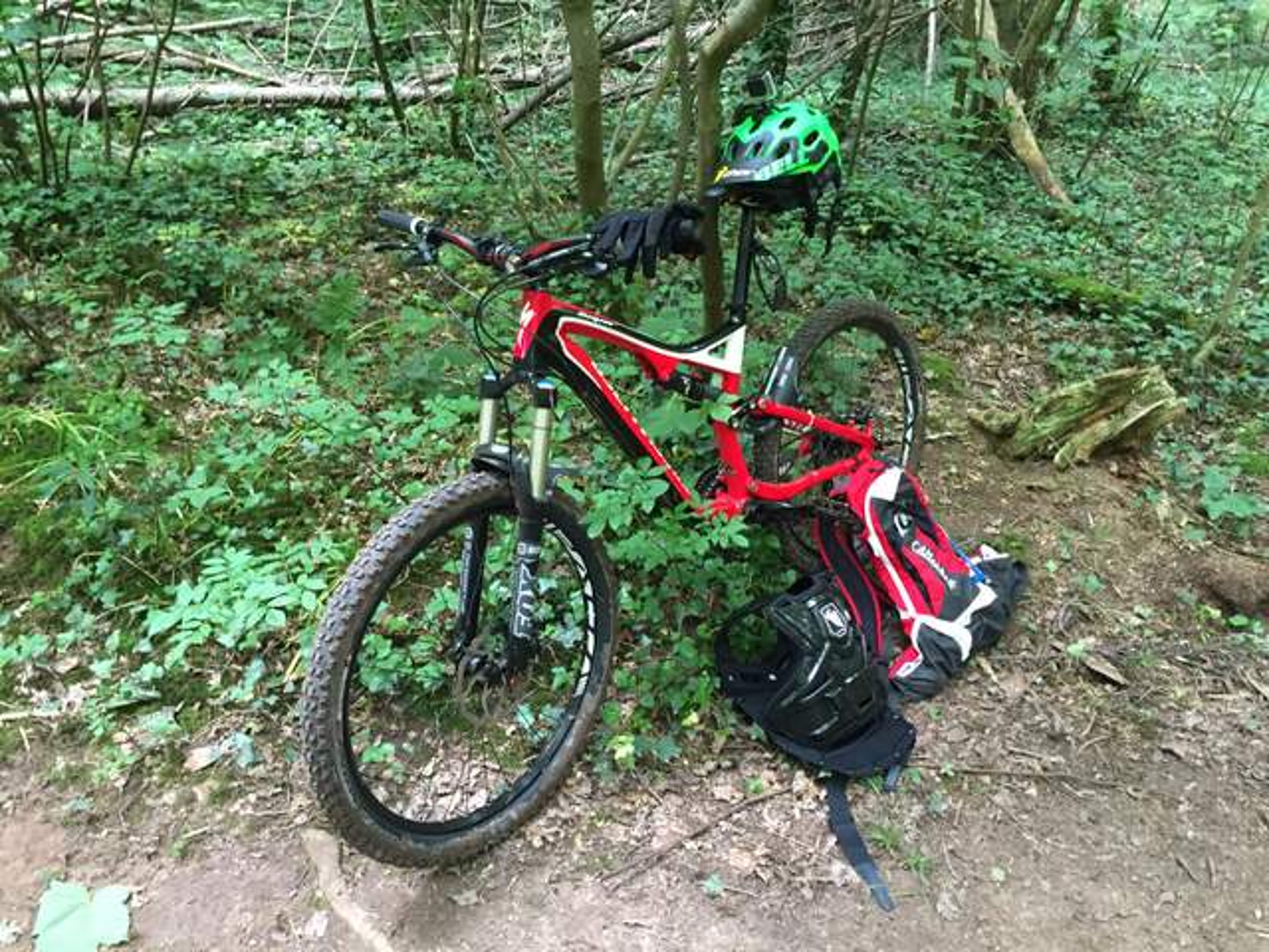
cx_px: 634
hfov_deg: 61.7
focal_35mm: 29
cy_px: 476
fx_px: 1063
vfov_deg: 48.2
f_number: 2.2
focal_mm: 4.15
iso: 250
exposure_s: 1/33
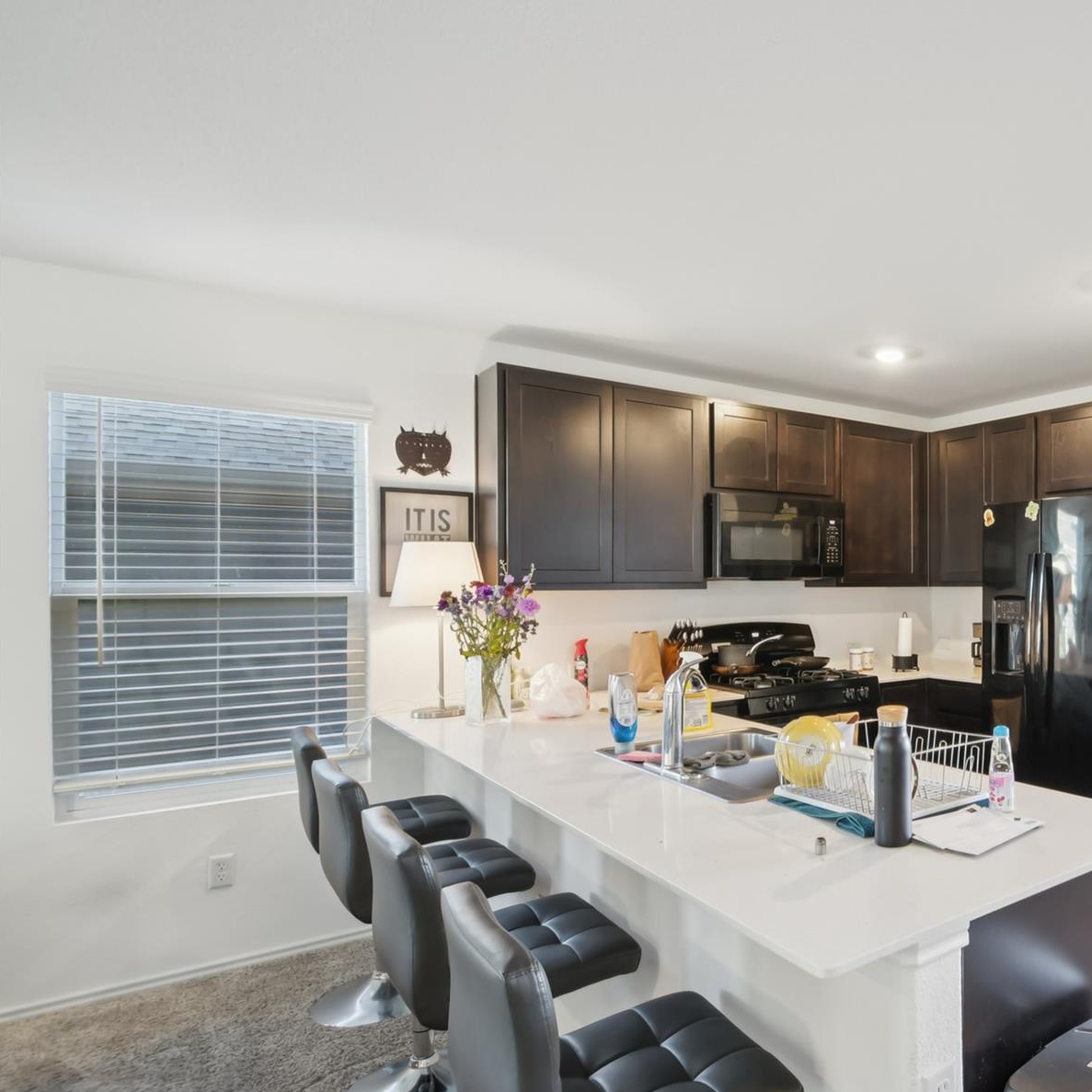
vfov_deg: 69.6
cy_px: 554
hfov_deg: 61.2
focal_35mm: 22
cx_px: 937
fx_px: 785
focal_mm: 10
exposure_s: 1/5
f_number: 8
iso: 400
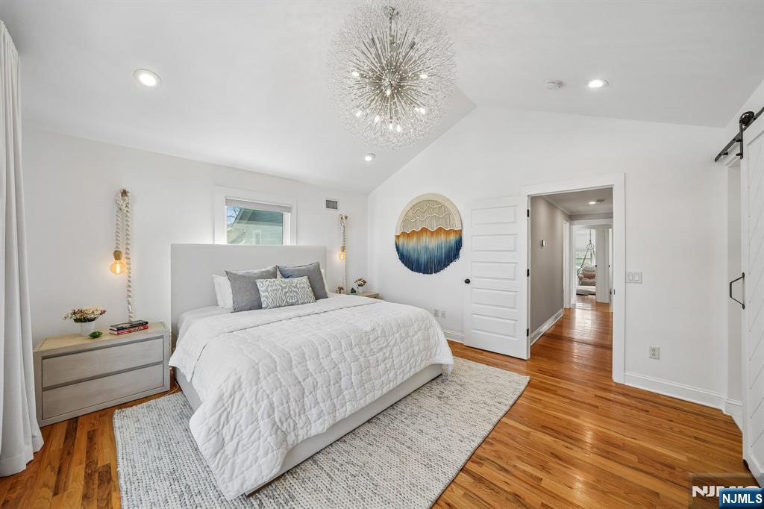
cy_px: 254
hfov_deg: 112.6
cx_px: 382
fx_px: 255
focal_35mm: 12
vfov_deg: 90.0
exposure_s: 1/15
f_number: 10
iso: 160
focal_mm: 12
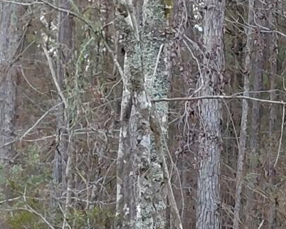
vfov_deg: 8.4
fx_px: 1541
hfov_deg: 10.1
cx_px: 497
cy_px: 270
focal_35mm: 182
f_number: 1.8
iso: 100
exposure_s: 1/120
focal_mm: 4.69
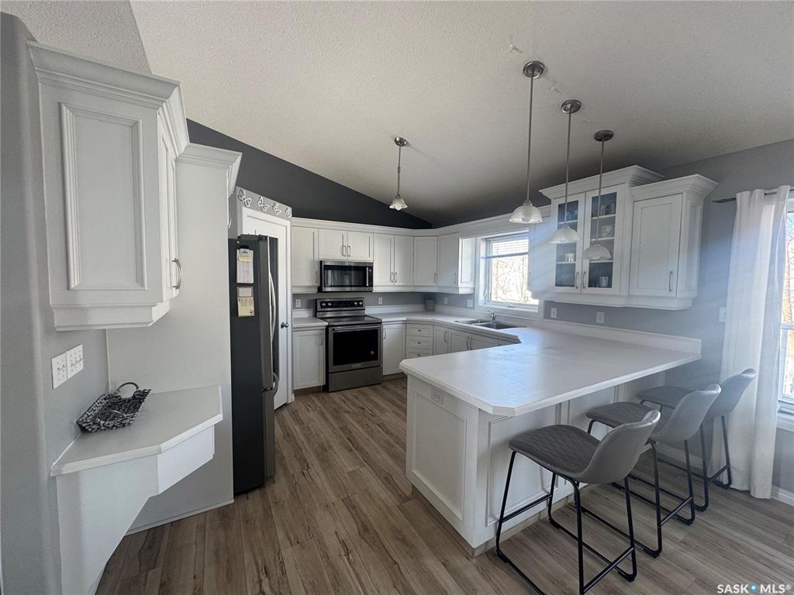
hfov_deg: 102.1
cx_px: 397
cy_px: 298
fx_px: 321
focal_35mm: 14
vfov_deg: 85.7
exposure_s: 1/99
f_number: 2.2
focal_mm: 2.22
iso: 80
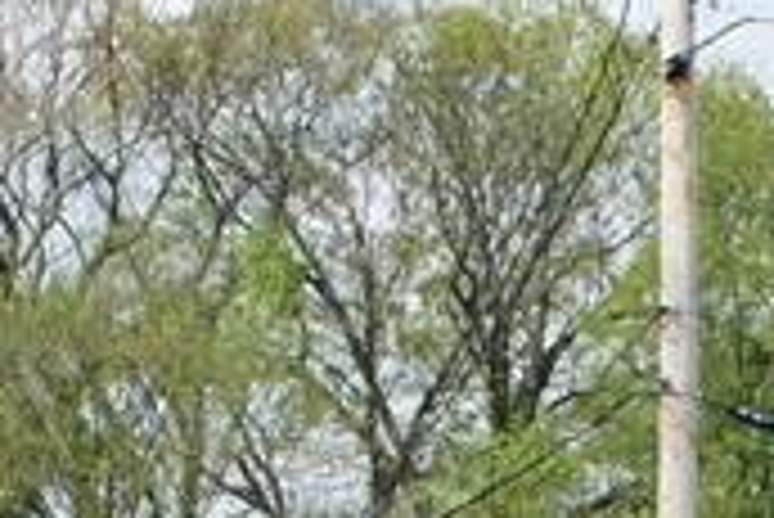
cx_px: 1008
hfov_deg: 10.3
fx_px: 4217
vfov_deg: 6.6
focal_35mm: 196
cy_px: 1340
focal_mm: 22
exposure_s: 1/250
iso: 250
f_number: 11
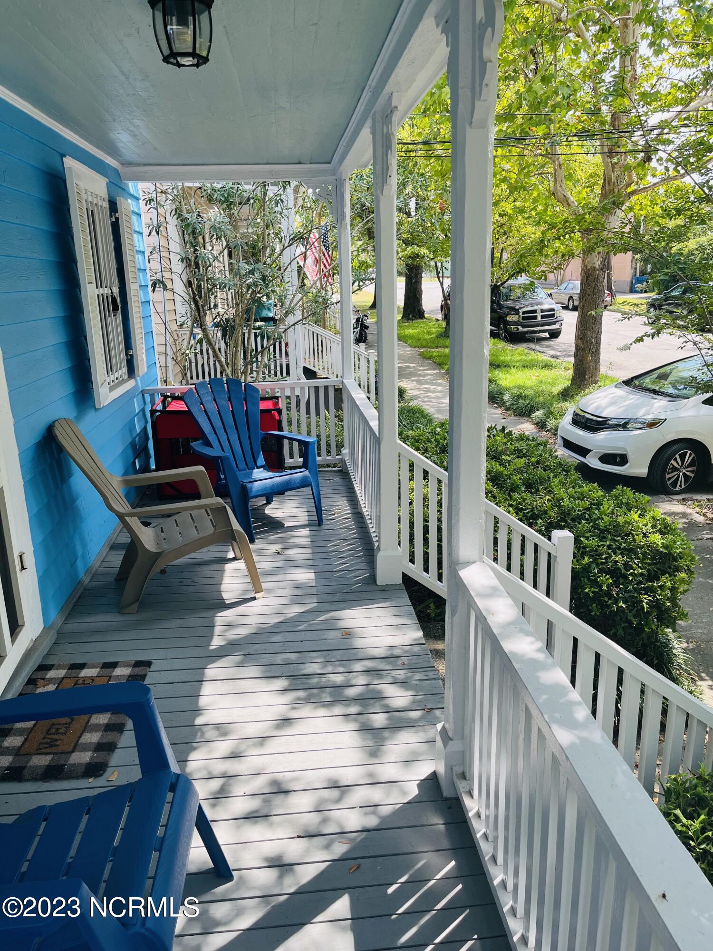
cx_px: 356
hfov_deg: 53.1
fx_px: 714
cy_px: 476
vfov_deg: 67.3
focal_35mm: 26
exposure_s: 1/639
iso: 50
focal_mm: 5.1
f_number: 1.6
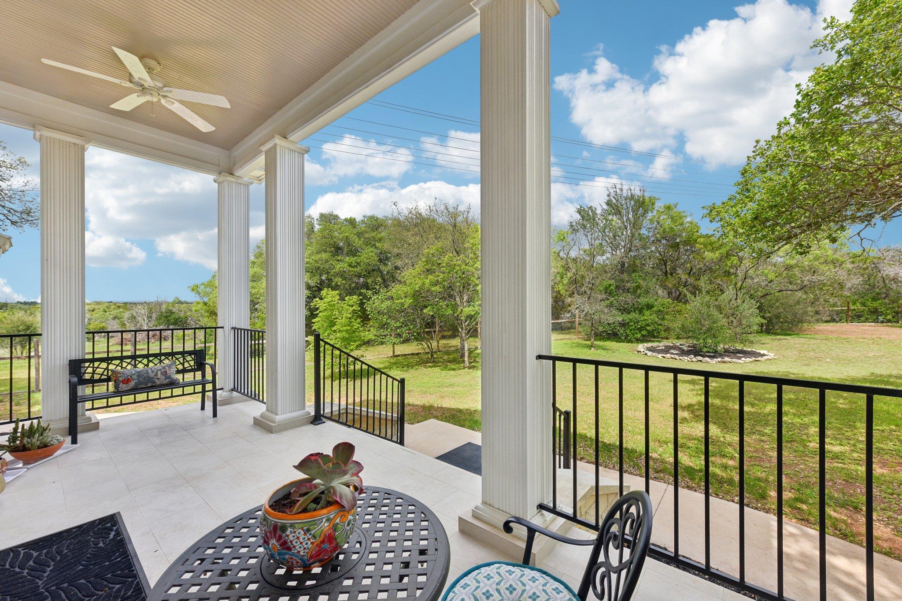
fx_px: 351
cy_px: 300
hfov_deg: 104.3
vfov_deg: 81.2
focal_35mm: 14
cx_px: 451
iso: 100
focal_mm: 14
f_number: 8
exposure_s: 1/320
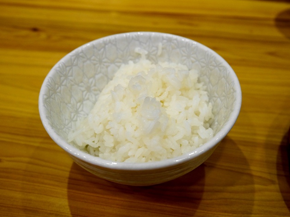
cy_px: 111
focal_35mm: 41
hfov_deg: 45.8
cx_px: 148
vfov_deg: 35.1
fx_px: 344
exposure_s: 1/60
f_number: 4.4
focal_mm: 20
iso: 1250
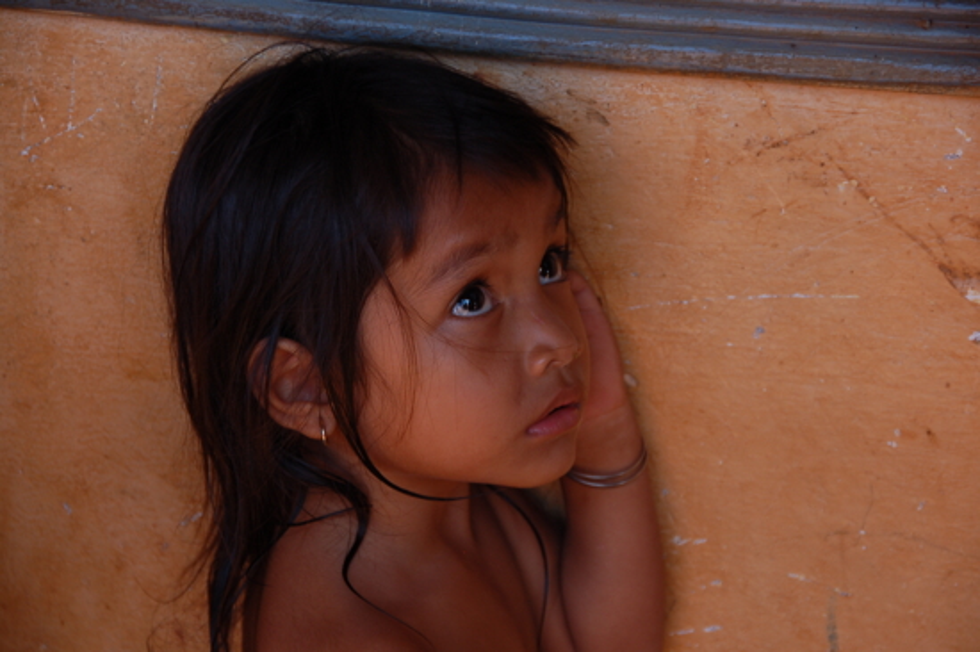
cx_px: 490
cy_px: 326
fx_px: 3754
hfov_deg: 14.9
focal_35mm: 138
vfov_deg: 9.9
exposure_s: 1/100
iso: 200
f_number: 5.6
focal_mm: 92
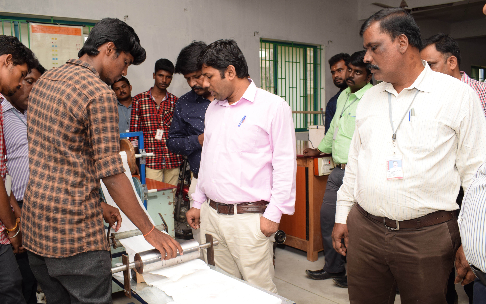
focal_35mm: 31
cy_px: 161
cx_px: 240
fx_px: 411
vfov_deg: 40.6
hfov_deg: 61.2
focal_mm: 20
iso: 400
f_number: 7.1
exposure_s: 1/125
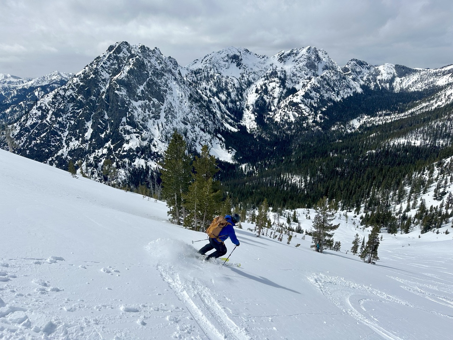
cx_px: 226
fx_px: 314
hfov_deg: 71.6
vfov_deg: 56.8
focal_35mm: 24
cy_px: 170
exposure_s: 1/12048
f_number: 1.78
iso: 80
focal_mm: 6.86
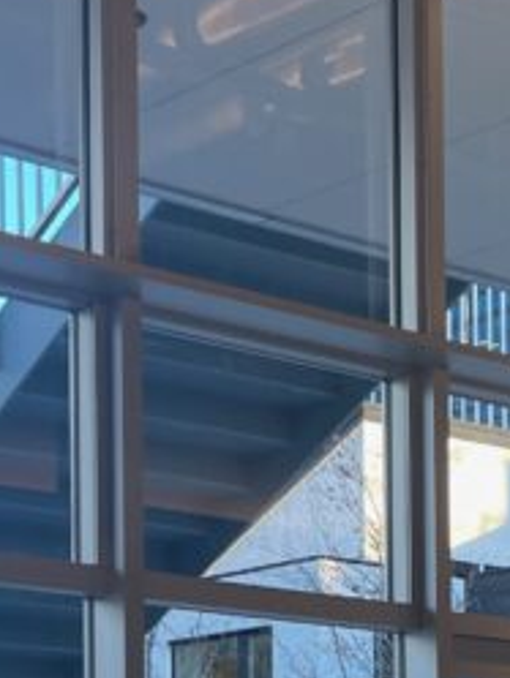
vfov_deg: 17.4
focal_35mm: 107
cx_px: 172
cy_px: 830
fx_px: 2100
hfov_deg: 13.8
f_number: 1.6
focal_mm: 4.2
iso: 40
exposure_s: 1/100
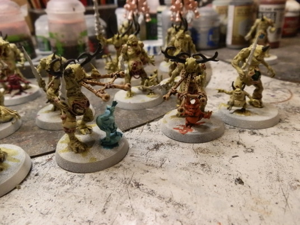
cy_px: 112
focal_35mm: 28
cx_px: 150
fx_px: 243
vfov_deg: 49.7
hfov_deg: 63.4
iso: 400
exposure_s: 1/200
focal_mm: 5
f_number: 3.1
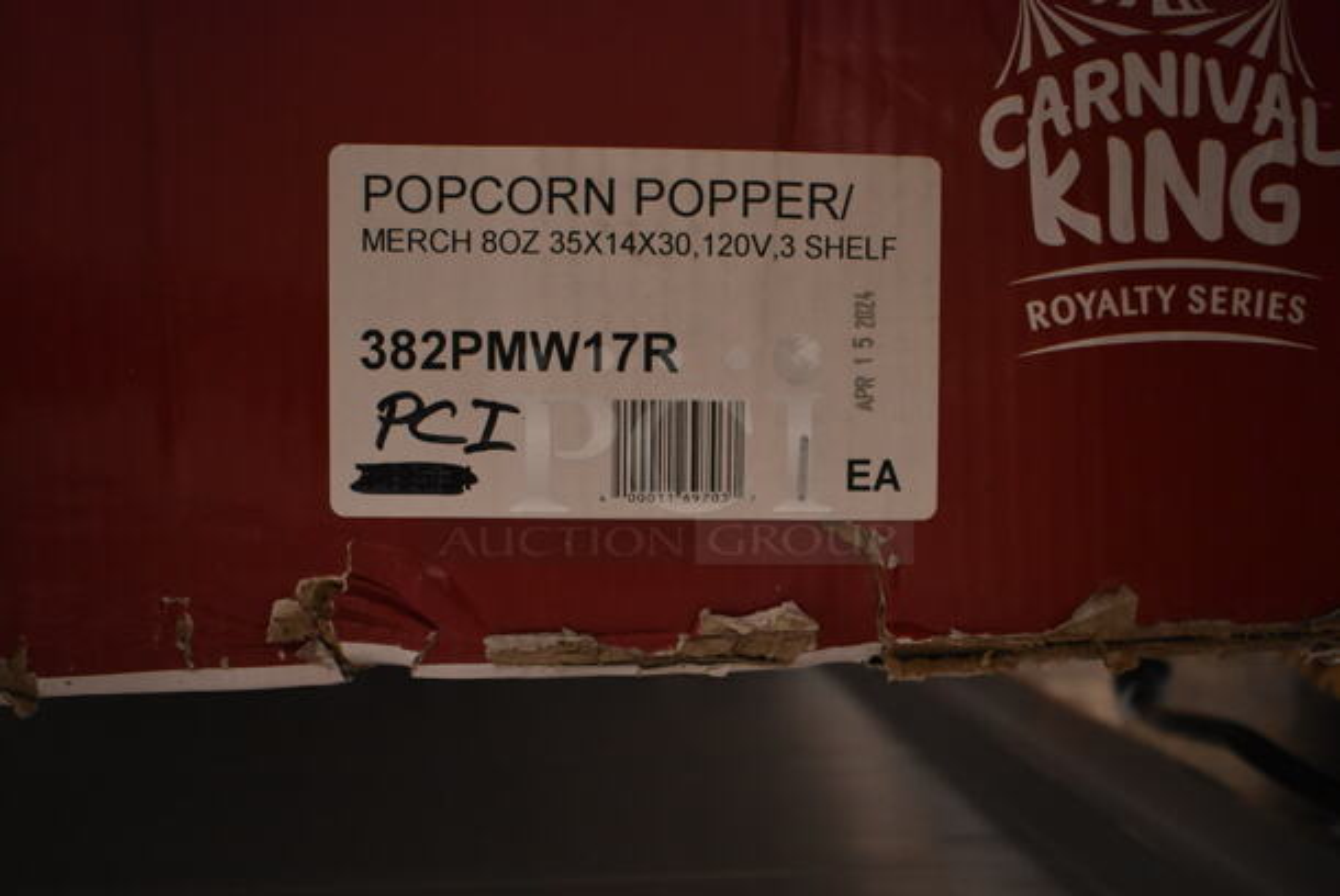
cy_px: 448
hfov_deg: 57.2
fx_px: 1229
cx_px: 670
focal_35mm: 33
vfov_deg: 40.1
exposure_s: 1/125
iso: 2500
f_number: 3.8
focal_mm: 22
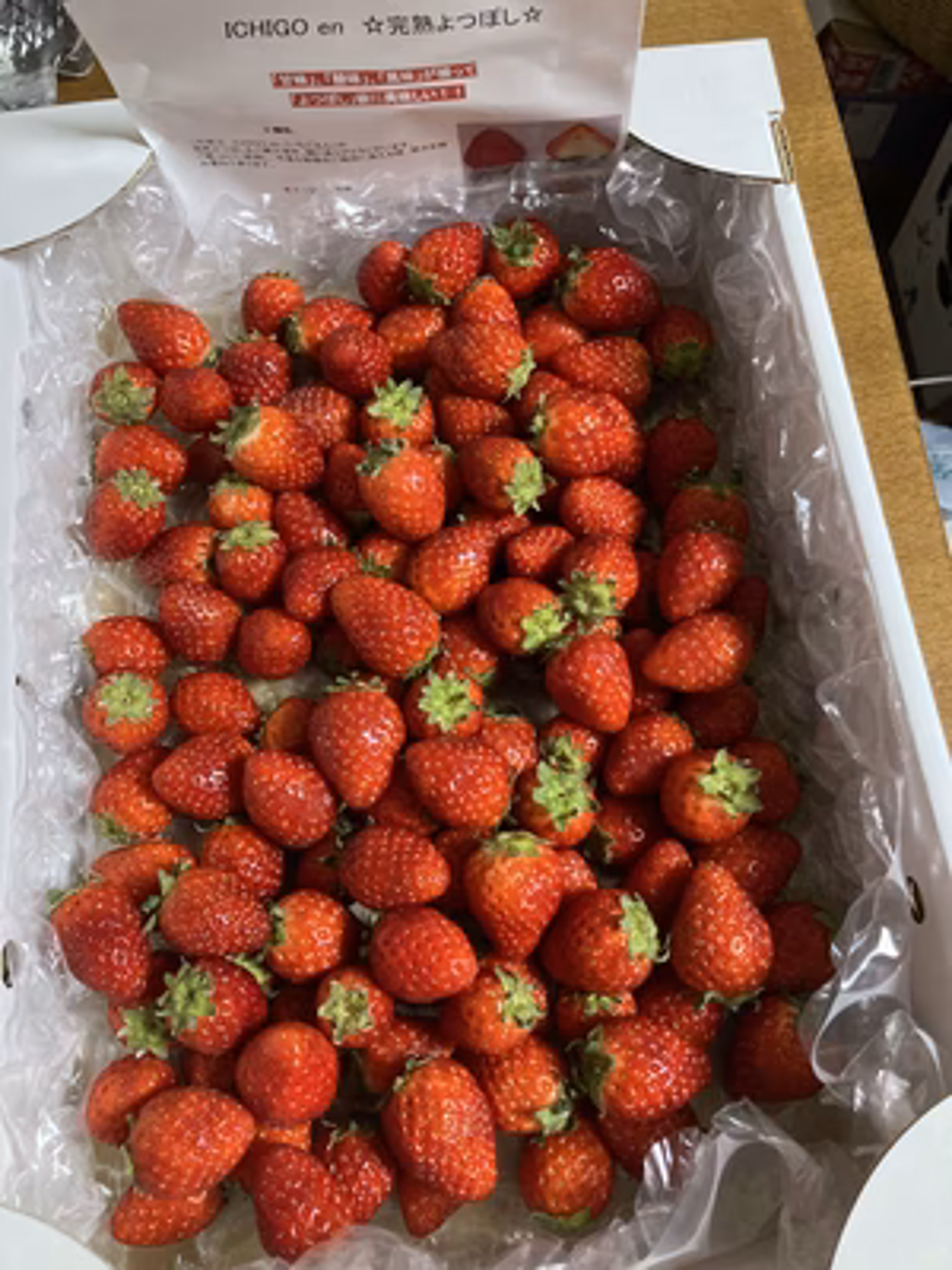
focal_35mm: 28
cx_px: 476
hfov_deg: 49.7
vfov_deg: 63.4
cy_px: 635
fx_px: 1027
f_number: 1.8
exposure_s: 1/39
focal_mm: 3.99
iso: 400
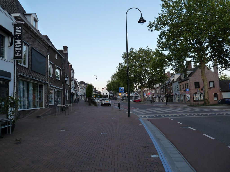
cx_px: 115
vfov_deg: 51.4
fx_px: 179
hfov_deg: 65.3
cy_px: 86
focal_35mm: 27
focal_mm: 4.8
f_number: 3.6
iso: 160
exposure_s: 1/125
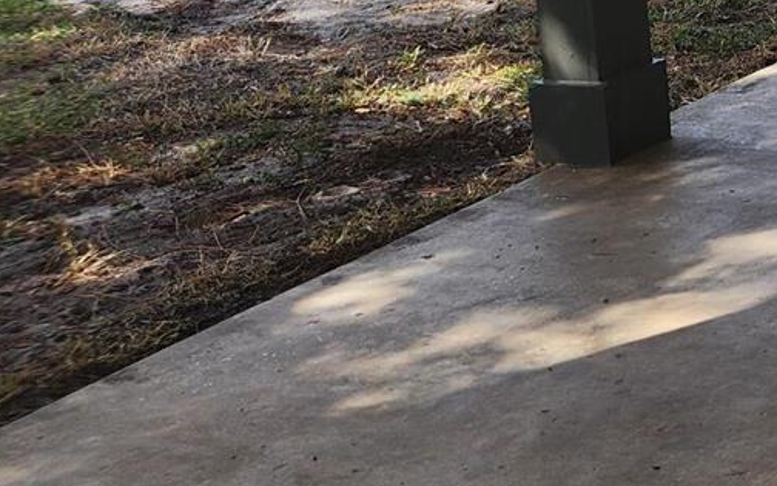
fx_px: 2096
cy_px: -145
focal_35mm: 99
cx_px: 1556
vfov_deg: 12.8
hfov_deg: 16.2
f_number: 1.8
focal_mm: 6.4
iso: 12
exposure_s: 1/270
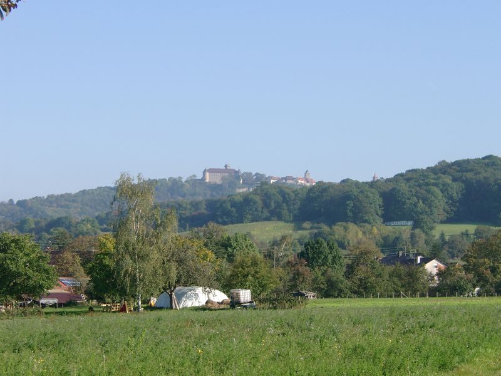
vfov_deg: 14.8
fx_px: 1447
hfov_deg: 19.6
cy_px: 188
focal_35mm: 100
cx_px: 250
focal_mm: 20.74
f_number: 4
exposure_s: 1/327
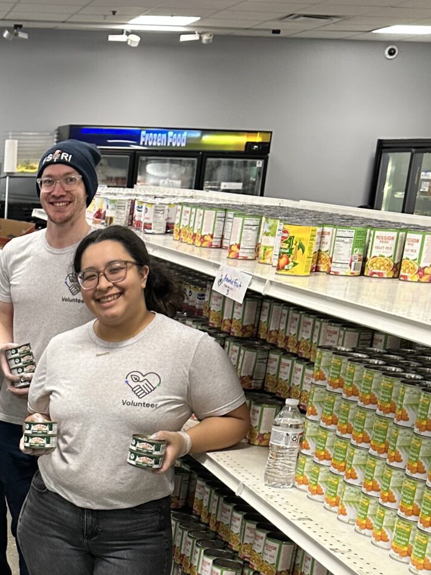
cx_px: -94
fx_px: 1079
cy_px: 532
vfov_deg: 28.5
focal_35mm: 65
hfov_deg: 21.0
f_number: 1.78
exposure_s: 1/60
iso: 160
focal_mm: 6.86
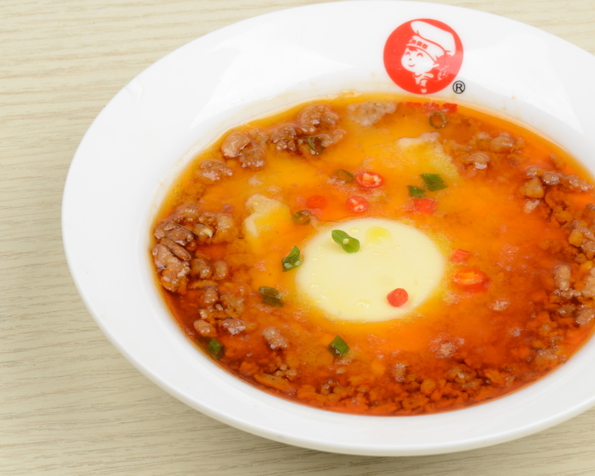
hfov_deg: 10.3
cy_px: 238
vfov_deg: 8.3
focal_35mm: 187
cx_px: 397
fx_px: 3288
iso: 160
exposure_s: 1/125
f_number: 20
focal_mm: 95
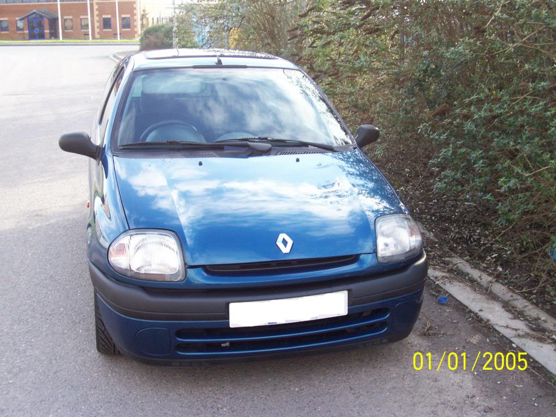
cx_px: 278
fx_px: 675
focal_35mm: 42
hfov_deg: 44.8
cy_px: 208
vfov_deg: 34.3
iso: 80
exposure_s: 1/133
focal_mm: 7
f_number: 2.9
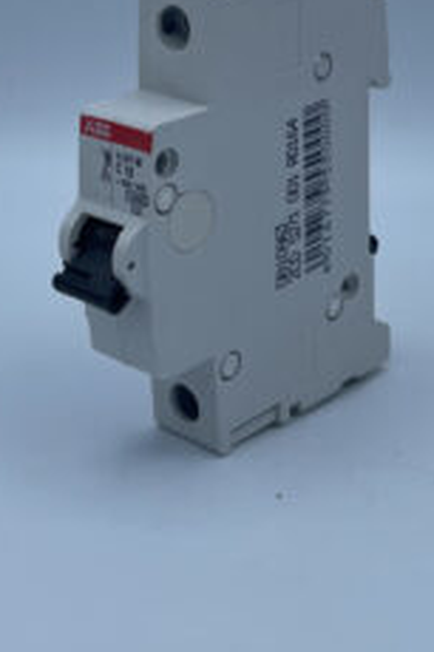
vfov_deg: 41.1
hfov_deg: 28.6
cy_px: 190
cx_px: 224
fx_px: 851
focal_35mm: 47
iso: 32
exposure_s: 1/2506
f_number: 1.6
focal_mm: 4.2
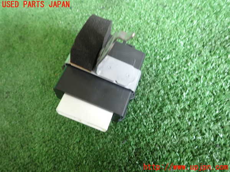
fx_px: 166
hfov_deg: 69.4
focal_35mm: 25
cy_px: 86
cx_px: 115
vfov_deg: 54.9
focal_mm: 4.5
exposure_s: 1/30
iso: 200
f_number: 2
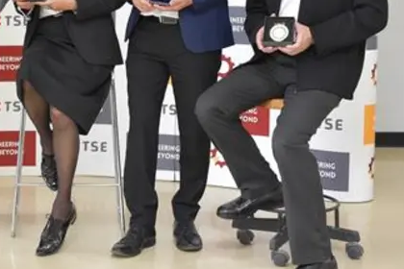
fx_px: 875
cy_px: 56
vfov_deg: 17.4
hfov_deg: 25.4
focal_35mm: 78
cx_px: 63
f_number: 5
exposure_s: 1/200
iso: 1250
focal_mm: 28
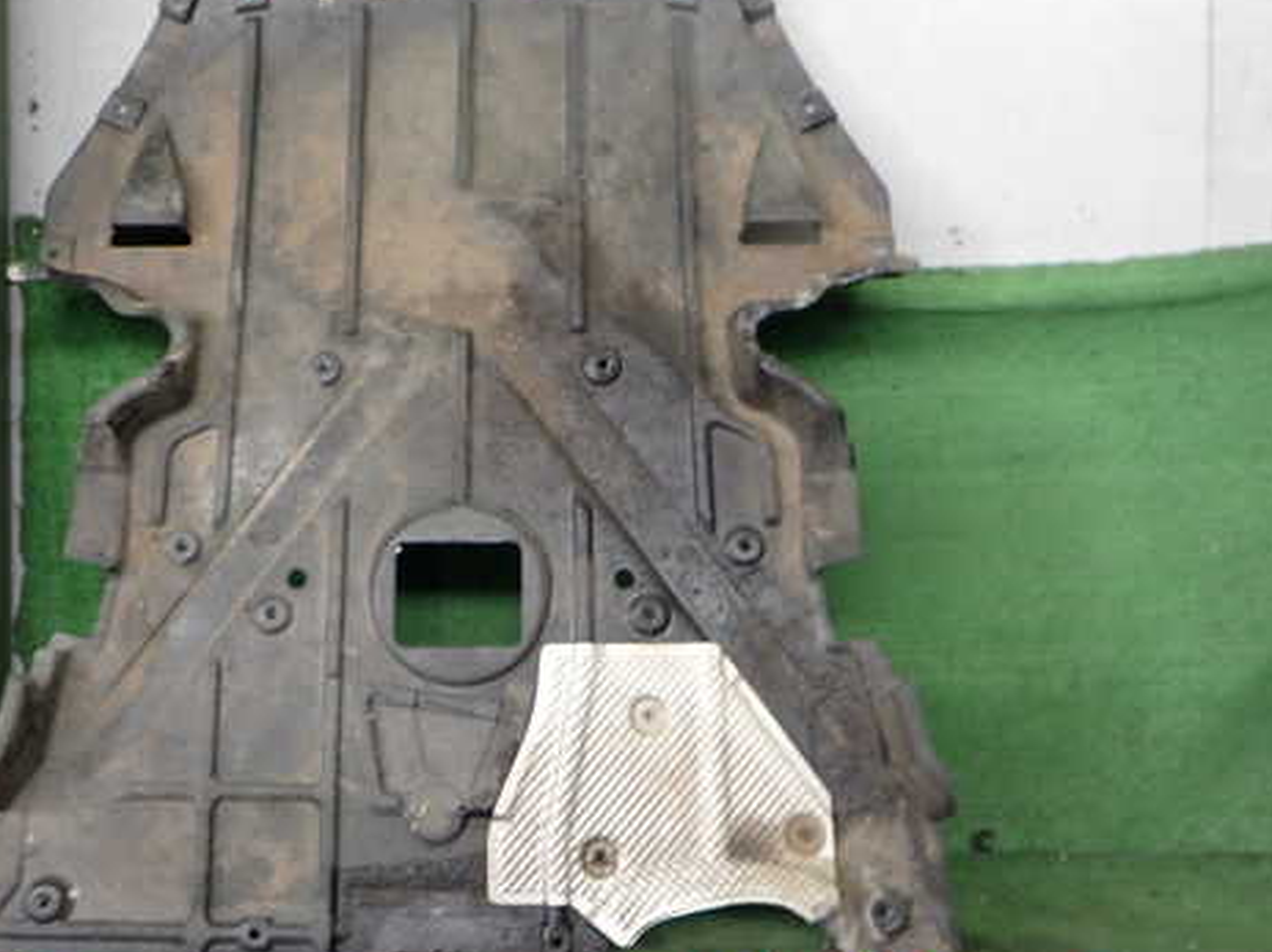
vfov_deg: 36.7
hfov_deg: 47.5
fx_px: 1432
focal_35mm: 39
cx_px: 485
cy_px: 402
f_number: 2.3
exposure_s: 1/60
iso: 200
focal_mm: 5.4
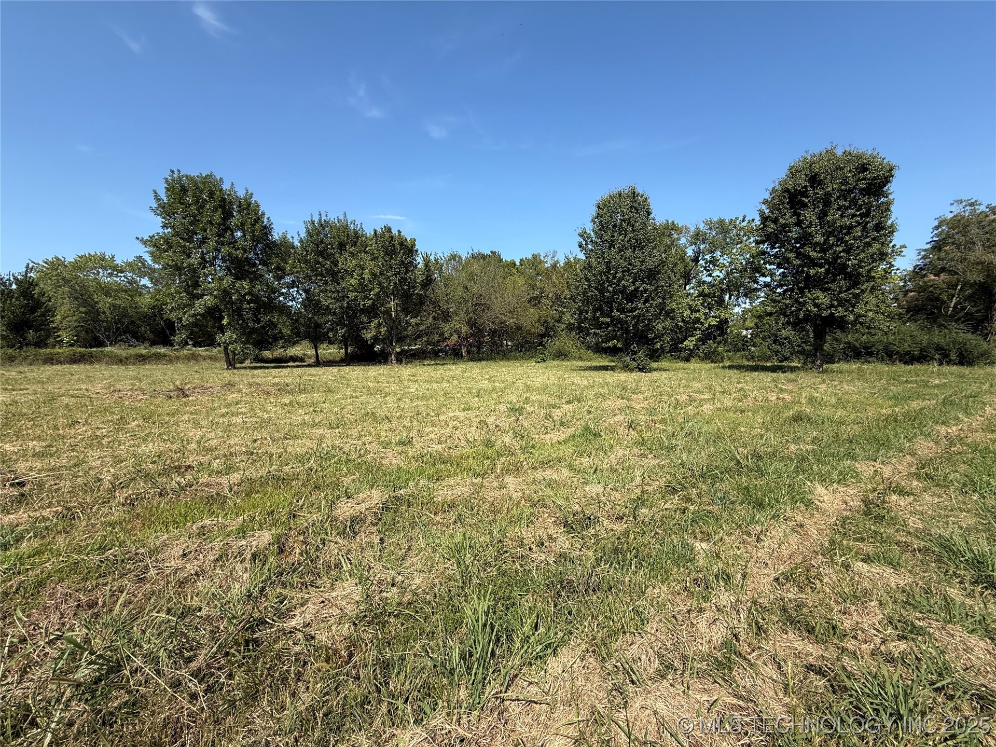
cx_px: 498
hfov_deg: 102.1
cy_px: 374
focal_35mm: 14
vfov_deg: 85.7
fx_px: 403
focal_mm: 2.22
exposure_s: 1/1312
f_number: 2.2
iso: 50
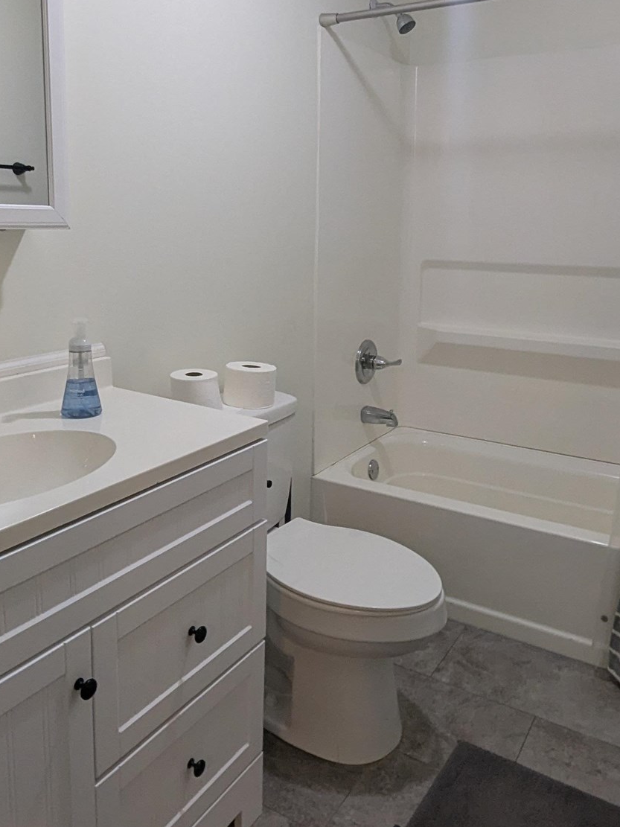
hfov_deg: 51.3
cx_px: 317
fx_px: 645
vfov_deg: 64.6
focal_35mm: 27
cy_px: 325
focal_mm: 1.95
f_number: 2.2
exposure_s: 1/40
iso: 118
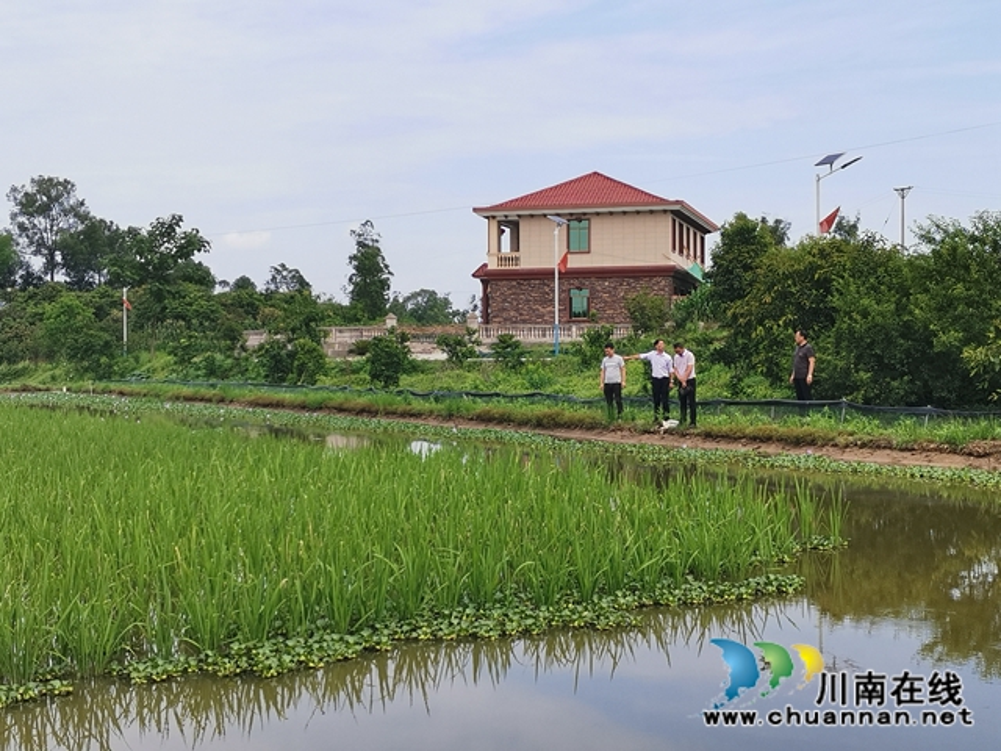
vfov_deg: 28.0
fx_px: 1504
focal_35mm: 52
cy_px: 376
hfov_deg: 36.8
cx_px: 500
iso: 50
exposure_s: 1/933
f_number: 1.8
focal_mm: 4.75
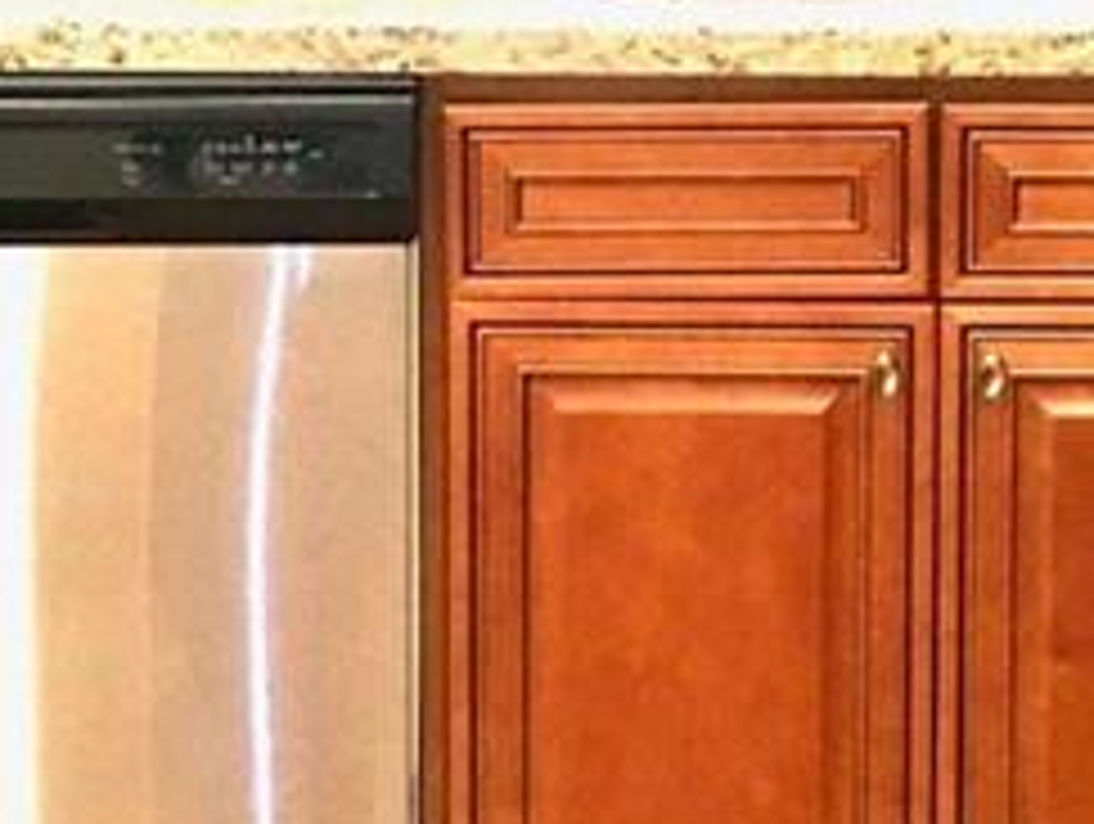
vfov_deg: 10.2
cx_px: 635
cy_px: -198
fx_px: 4526
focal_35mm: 143
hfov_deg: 13.8
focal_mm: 4.15
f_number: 2.2
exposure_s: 1/30
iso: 100
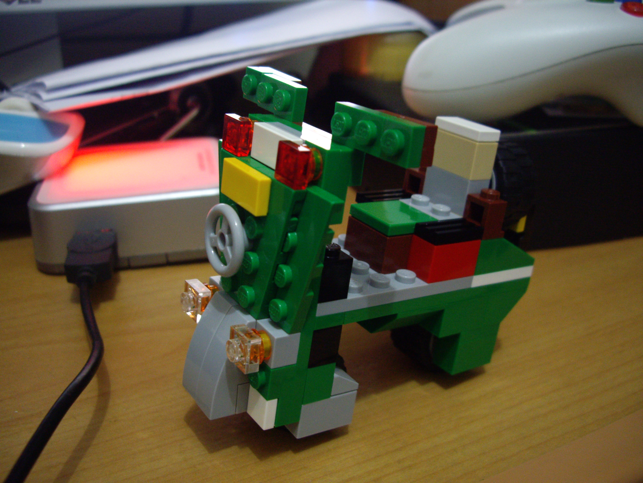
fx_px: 706
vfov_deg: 37.7
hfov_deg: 49.0
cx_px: 322
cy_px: 242
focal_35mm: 38
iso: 400
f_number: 2.8
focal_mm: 7.9
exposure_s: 1/6
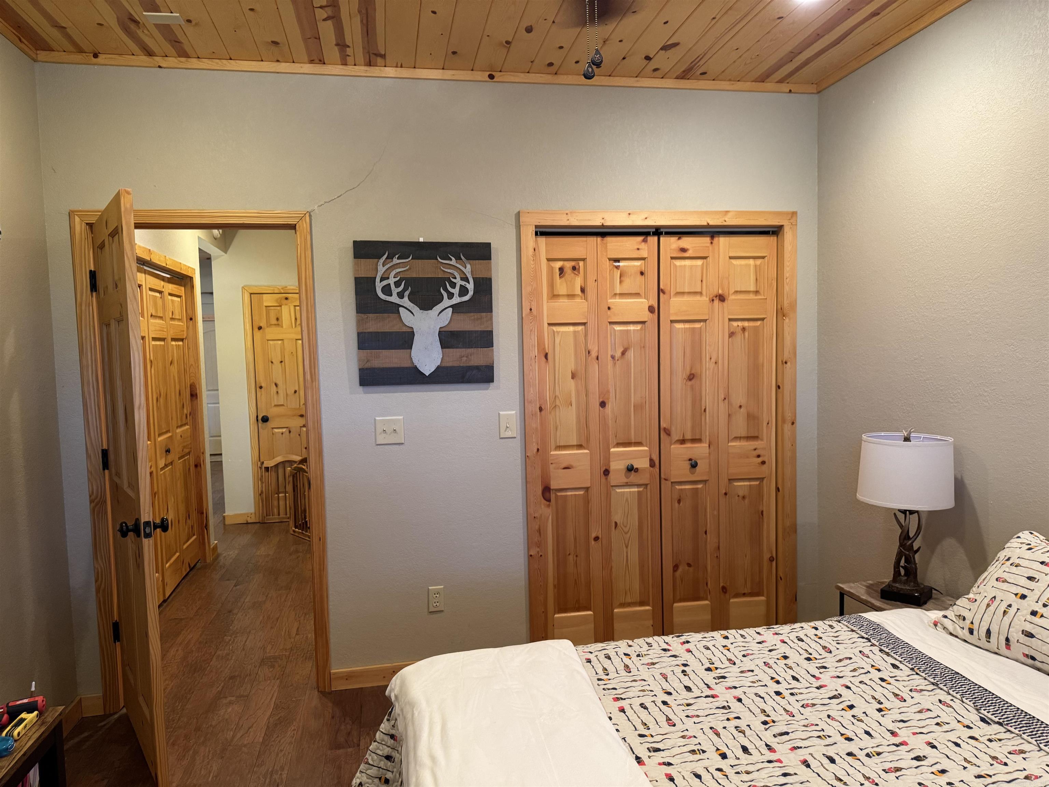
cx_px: 524
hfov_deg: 71.6
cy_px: 394
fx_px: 727
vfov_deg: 56.8
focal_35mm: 24
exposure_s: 1/60
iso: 320
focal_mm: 6.76
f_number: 1.78
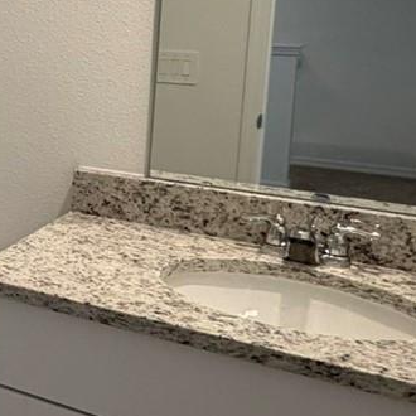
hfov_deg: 23.8
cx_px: -174
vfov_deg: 28.2
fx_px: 816
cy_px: 102
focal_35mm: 60
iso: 320
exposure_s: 1/120
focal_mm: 2.22
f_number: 2.2
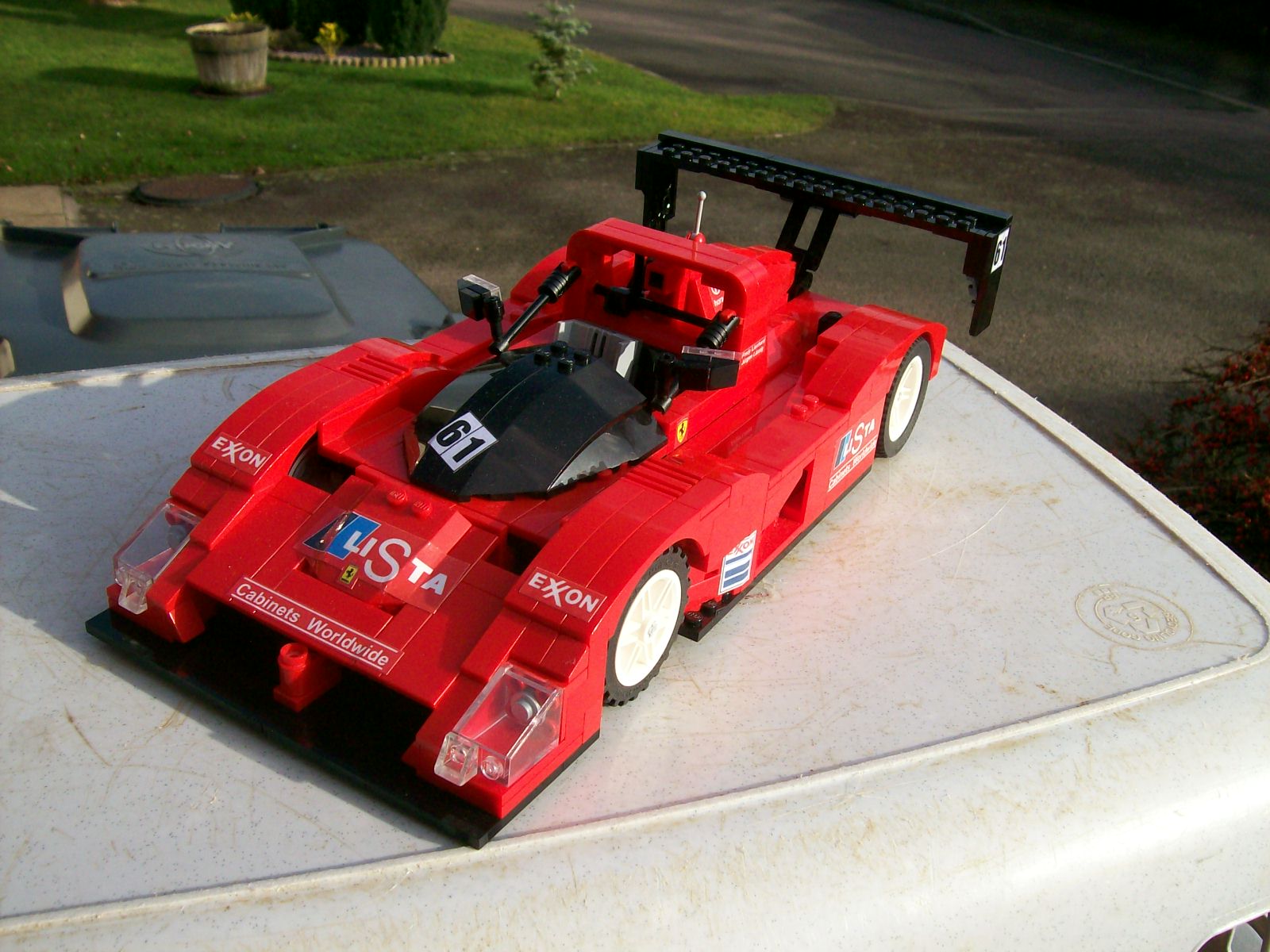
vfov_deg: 39.7
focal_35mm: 36
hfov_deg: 51.4
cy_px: 476
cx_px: 635
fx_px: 1321
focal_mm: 6
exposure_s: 1/430
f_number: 4.8
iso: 80
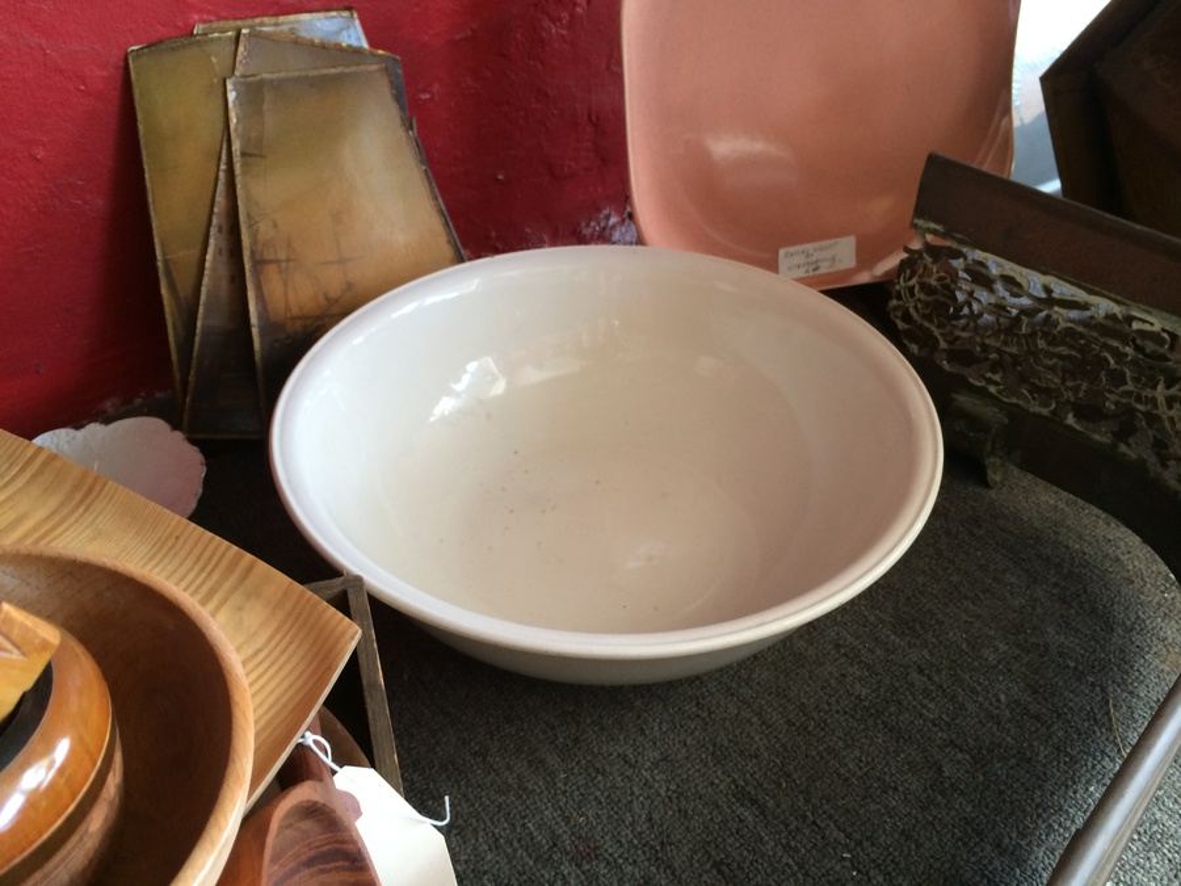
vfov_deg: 46.8
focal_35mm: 30
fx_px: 1024
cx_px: 590
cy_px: 443
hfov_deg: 60.0
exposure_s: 1/30
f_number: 2.2
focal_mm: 4.12
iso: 100
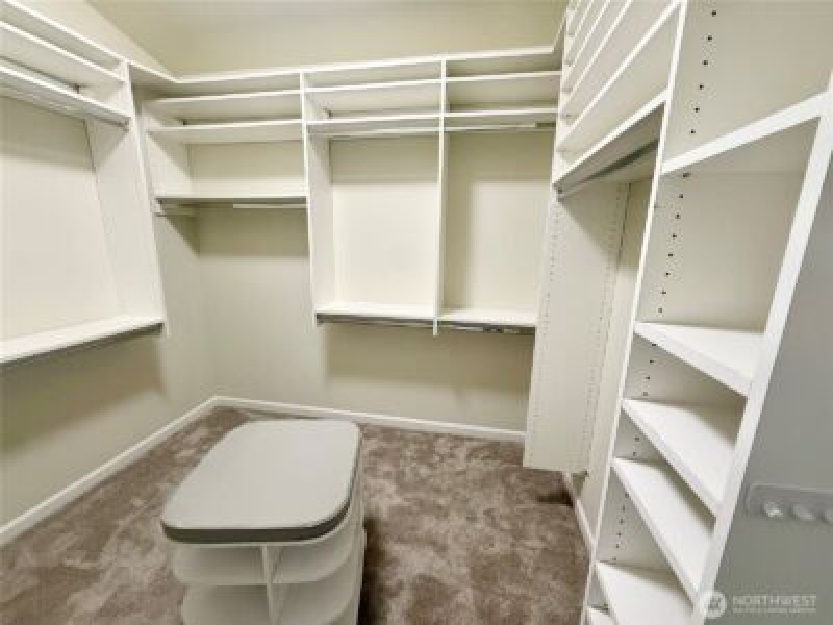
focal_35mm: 14
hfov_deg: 102.1
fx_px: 337
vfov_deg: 85.7
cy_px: 312
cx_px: 416
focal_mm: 2.22
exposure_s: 1/87
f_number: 2.2
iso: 320
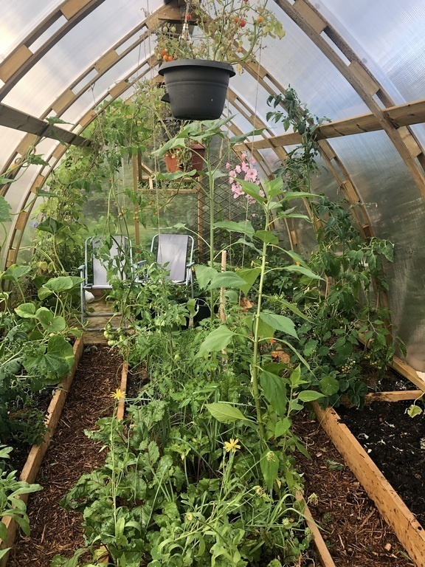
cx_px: 212
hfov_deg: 49.7
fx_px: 458
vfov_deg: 63.4
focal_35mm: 28
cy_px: 284
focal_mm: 4
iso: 32
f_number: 1.8
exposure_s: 1/120
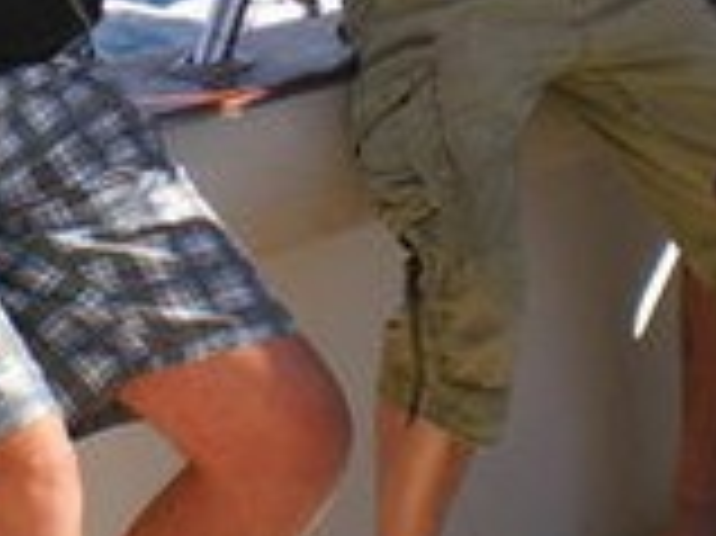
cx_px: 275
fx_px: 2956
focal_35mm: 143
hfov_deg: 13.8
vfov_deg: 10.1
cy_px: -207
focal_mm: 6.3
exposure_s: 1/320
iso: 50
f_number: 4.6
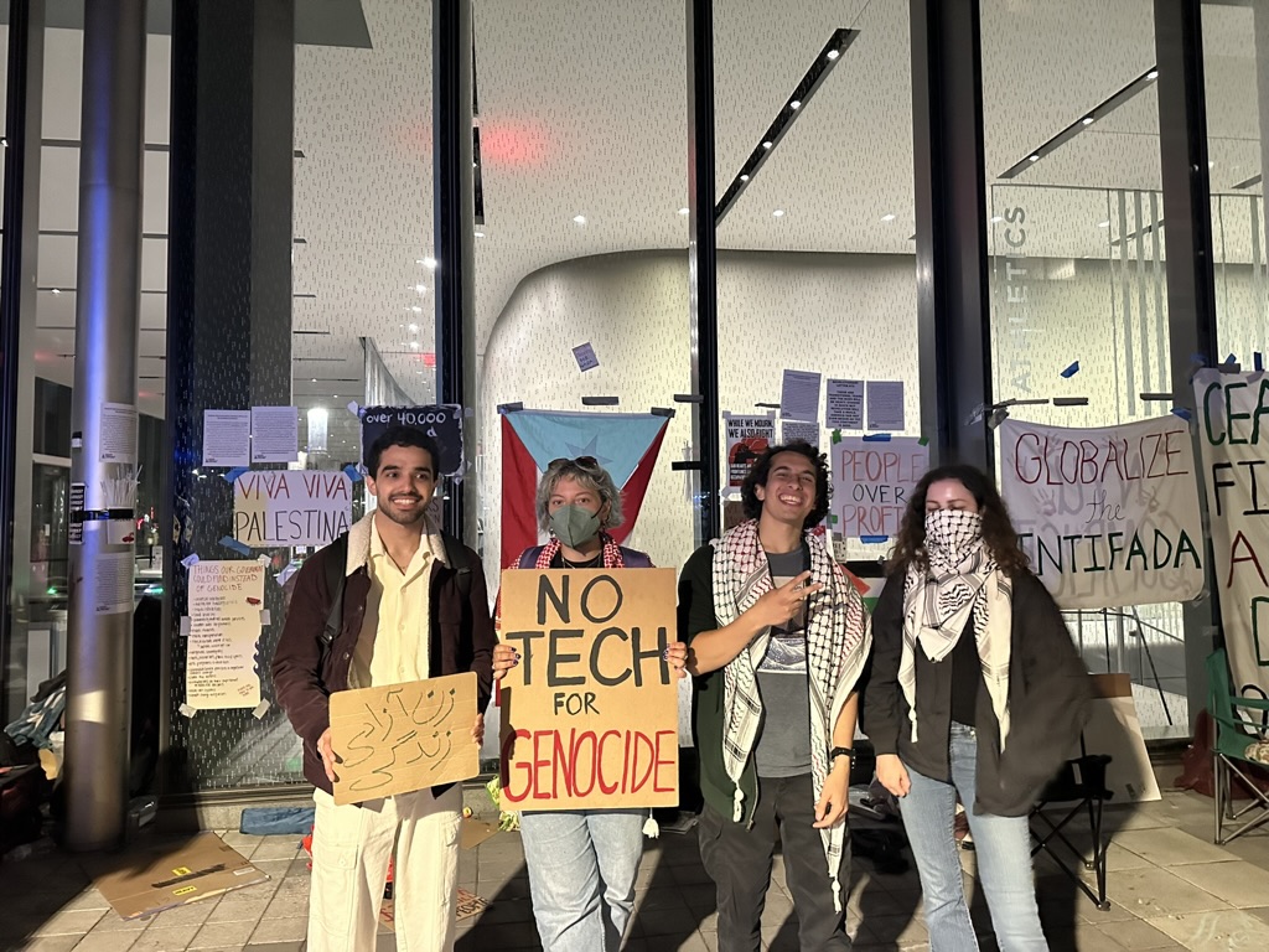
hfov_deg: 71.6
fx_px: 880
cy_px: 476
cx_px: 634
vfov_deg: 56.8
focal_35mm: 24
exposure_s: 1/30
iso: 1000
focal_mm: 6.86
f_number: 1.78
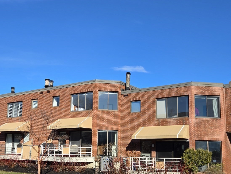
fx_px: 287
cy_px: 119
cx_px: 108
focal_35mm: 43
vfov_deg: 33.3
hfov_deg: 43.8
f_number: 1.8
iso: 25
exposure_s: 1/1941
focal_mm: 5.4
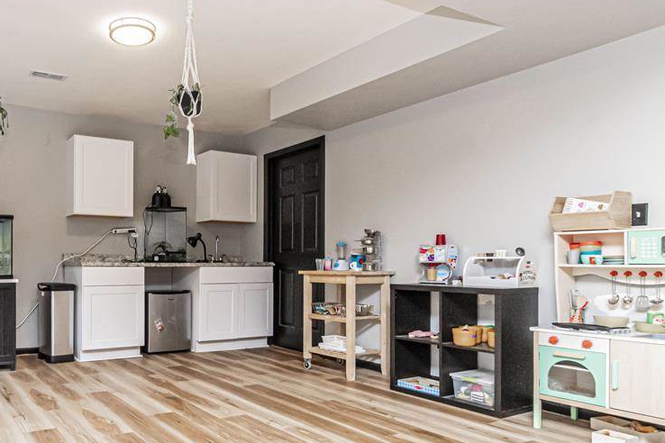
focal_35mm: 26
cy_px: 262
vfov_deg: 49.3
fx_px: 480
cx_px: 159
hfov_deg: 64.8
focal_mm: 10
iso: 2500
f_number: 10
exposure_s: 1/60
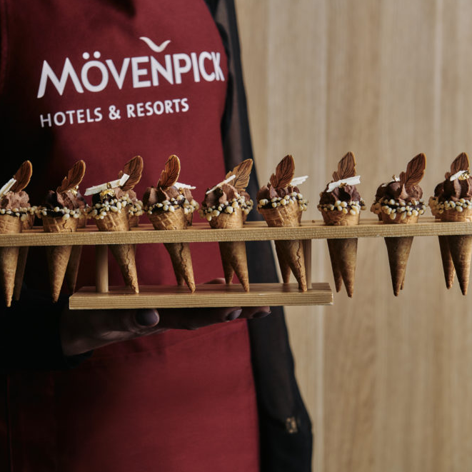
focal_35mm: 79
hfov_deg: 21.9
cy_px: 235
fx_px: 1219
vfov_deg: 21.9
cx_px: 187
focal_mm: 60
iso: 500
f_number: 6.3
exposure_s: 1/250
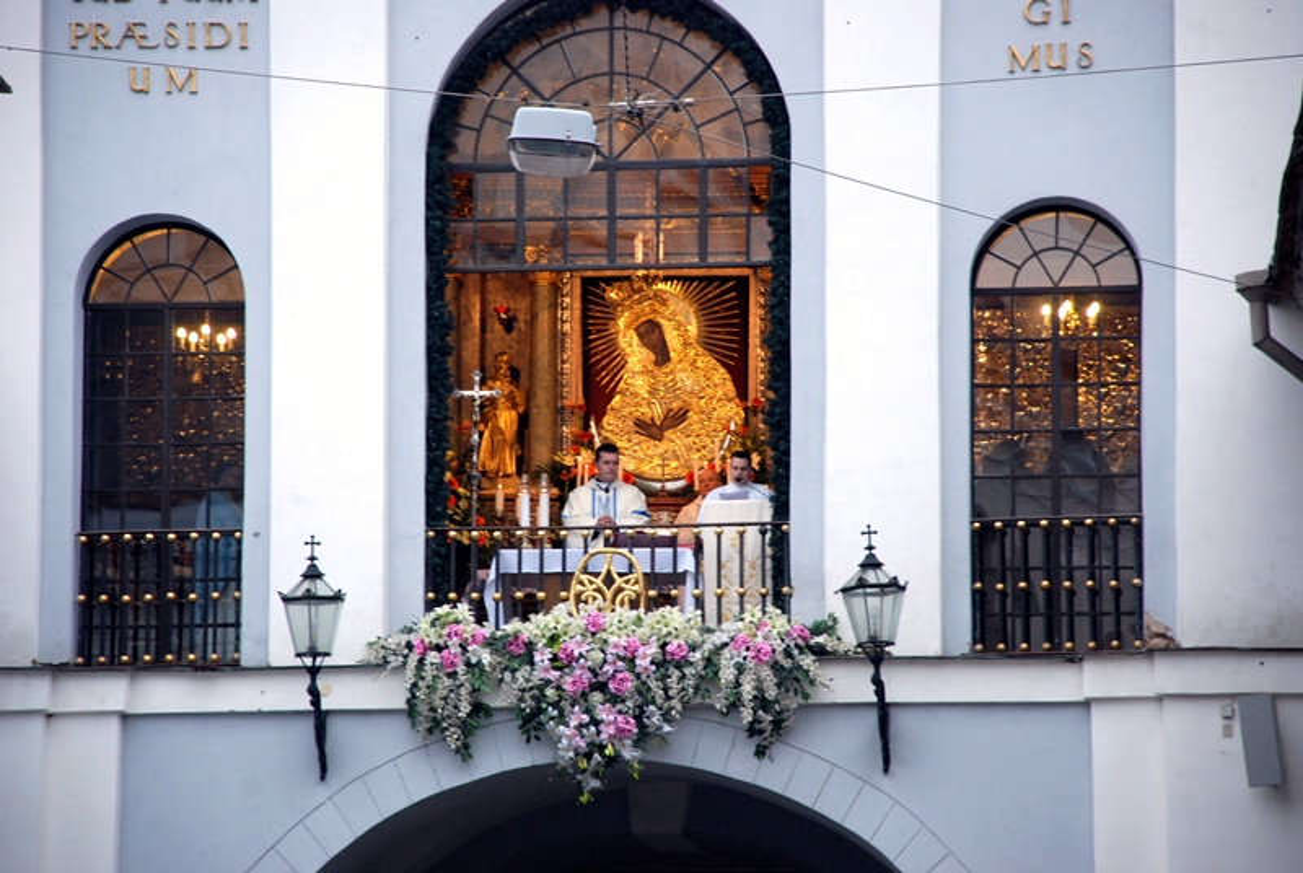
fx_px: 7340
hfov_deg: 10.1
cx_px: 652
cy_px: 436
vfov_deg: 6.8
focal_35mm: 202
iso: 500
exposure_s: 1/60
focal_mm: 135
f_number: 5.6
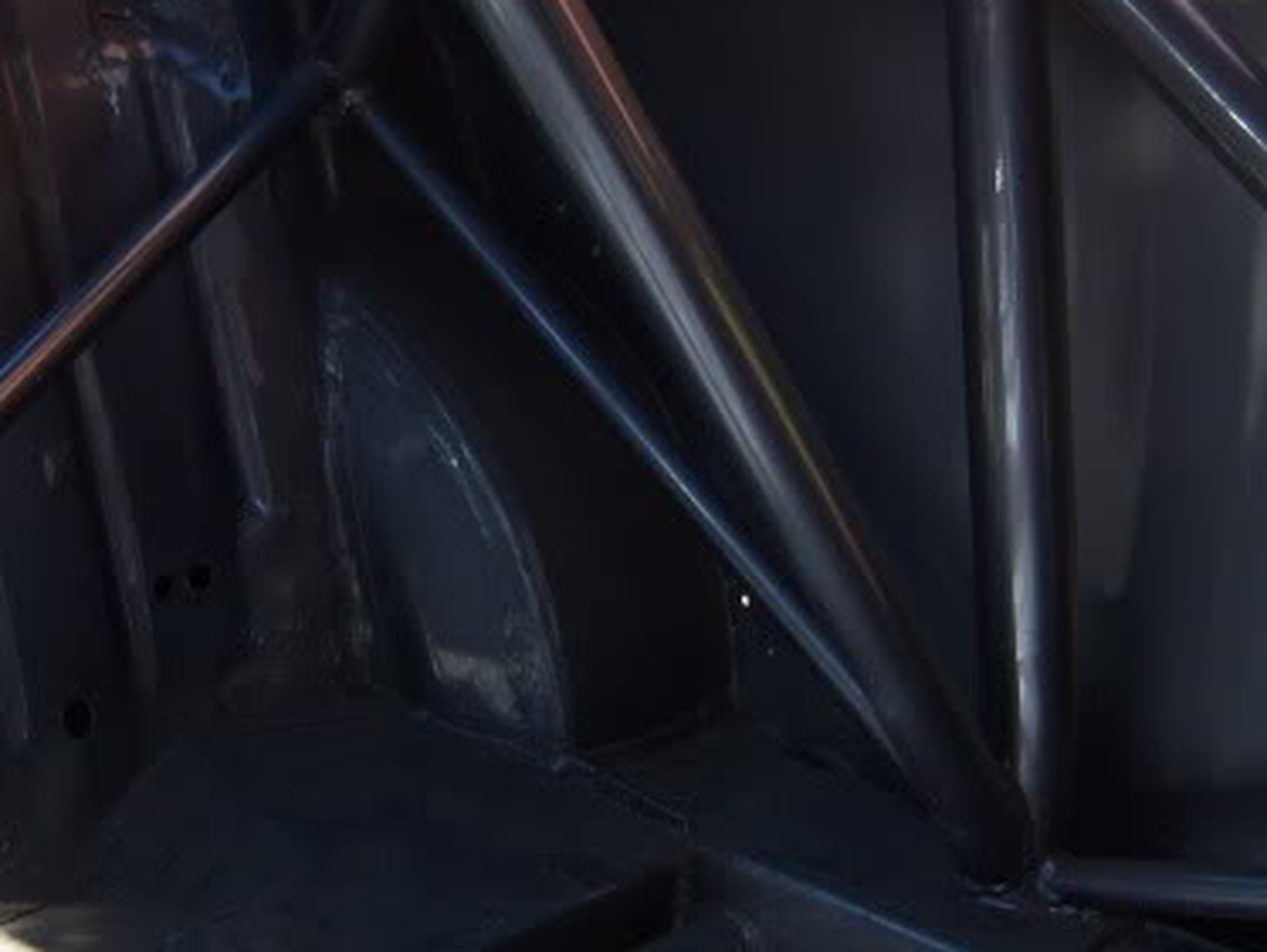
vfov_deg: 19.1
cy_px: 400
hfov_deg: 25.2
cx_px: 427
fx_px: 2820
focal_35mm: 77
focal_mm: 7.5
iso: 80
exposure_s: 1/200
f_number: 2.8
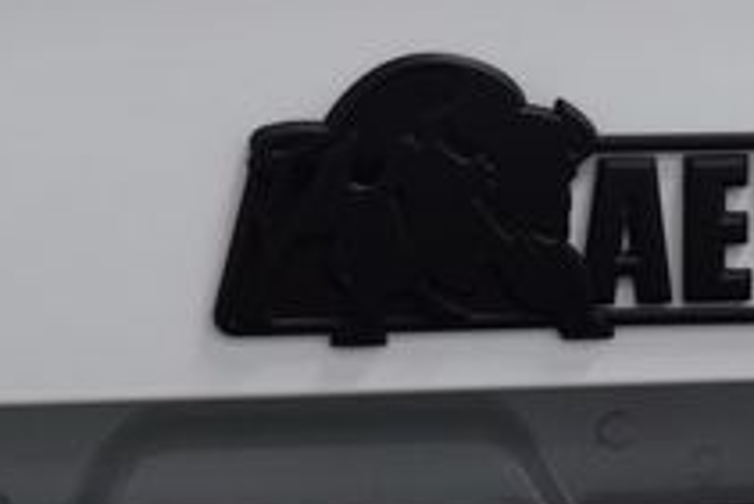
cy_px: 173
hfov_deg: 6.4
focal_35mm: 319
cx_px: 615
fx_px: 6686
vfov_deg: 4.3
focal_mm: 70
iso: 1100
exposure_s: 1/30
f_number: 7.1
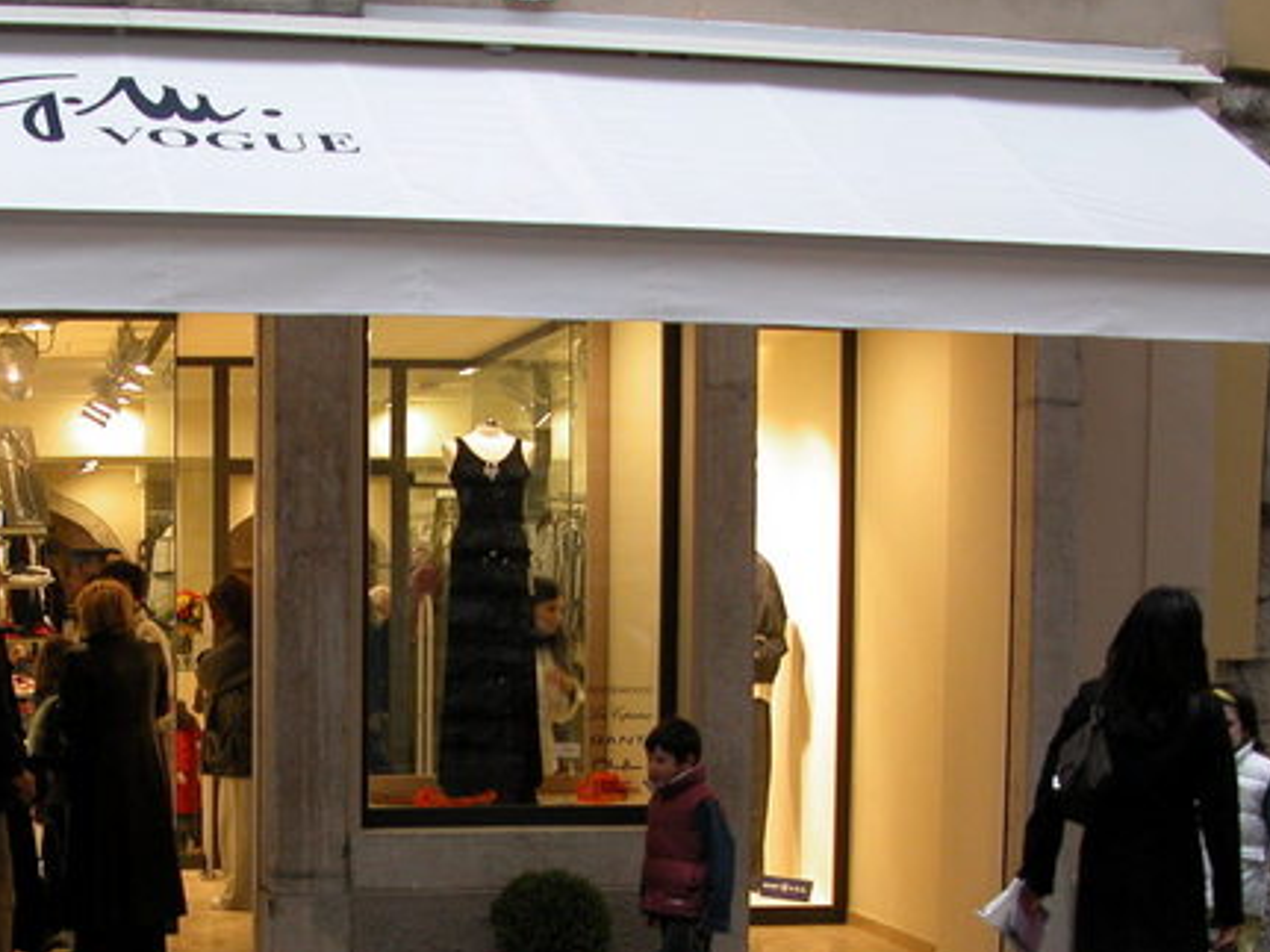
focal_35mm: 65
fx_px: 2384
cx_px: 248
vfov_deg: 22.3
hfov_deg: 29.1
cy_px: 772
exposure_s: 1/58.2
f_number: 2.8
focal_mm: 8.9
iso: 100
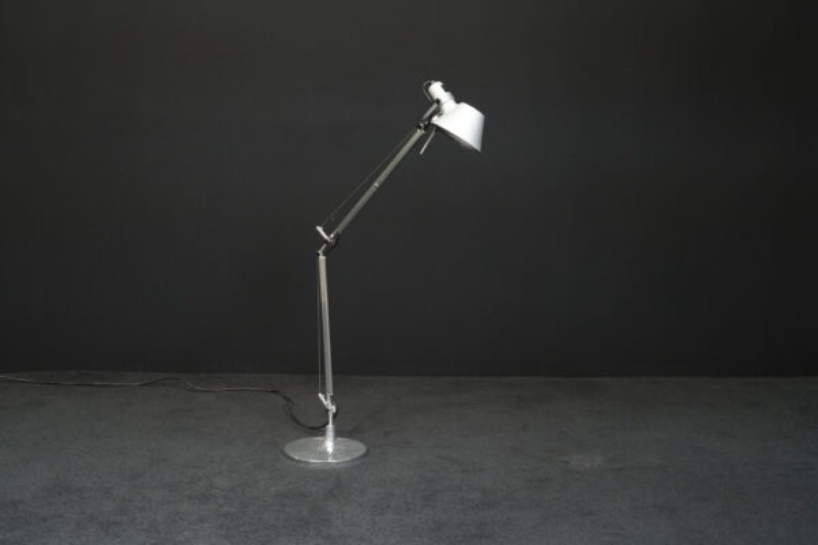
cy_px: 272
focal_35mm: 52
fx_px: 1181
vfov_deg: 26.0
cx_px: 409
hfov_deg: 38.2
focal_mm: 52
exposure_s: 1/80
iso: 5000
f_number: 7.1
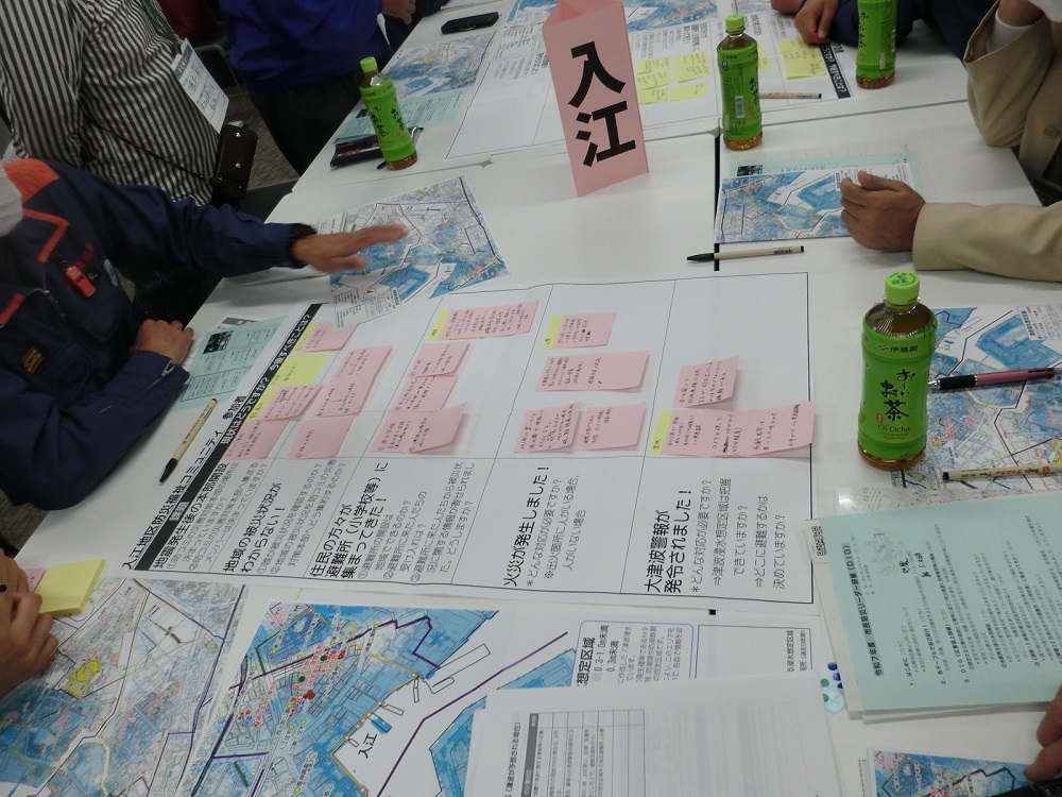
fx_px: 828
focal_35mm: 27
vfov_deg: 51.4
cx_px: 531
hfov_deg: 65.3
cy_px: 398
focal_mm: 4.9
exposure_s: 1/80
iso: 50
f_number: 3.2
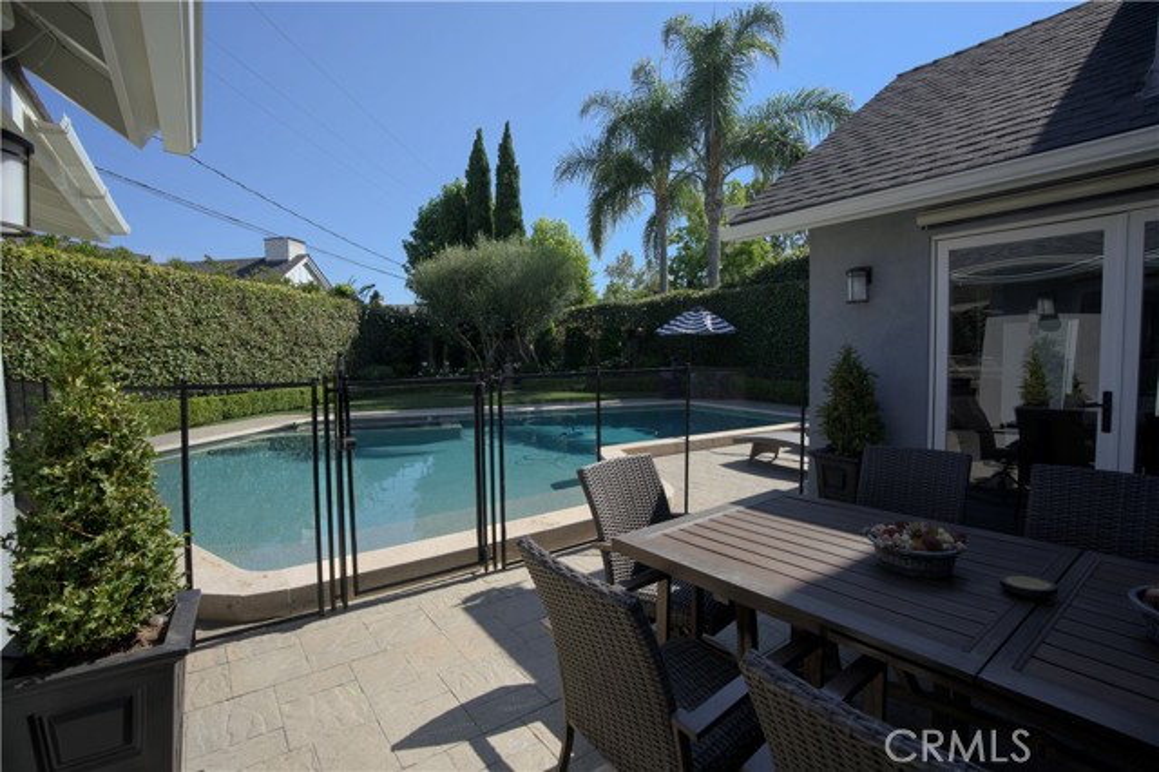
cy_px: 386
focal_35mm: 16
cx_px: 580
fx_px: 515
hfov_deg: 96.8
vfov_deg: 73.7
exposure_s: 1/200
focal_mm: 16
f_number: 7.1
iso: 100
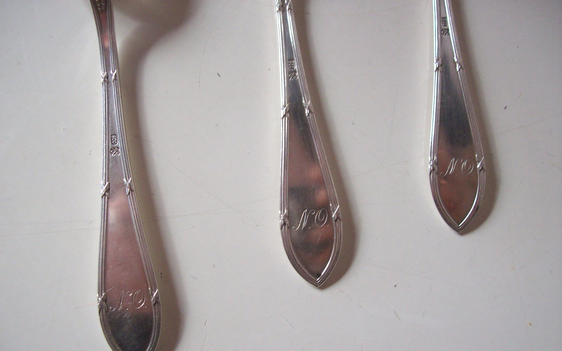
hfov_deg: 50.4
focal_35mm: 39
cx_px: 276
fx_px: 597
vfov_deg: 32.7
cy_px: 210
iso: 160
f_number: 2.7
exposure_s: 1/50.5
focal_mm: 6
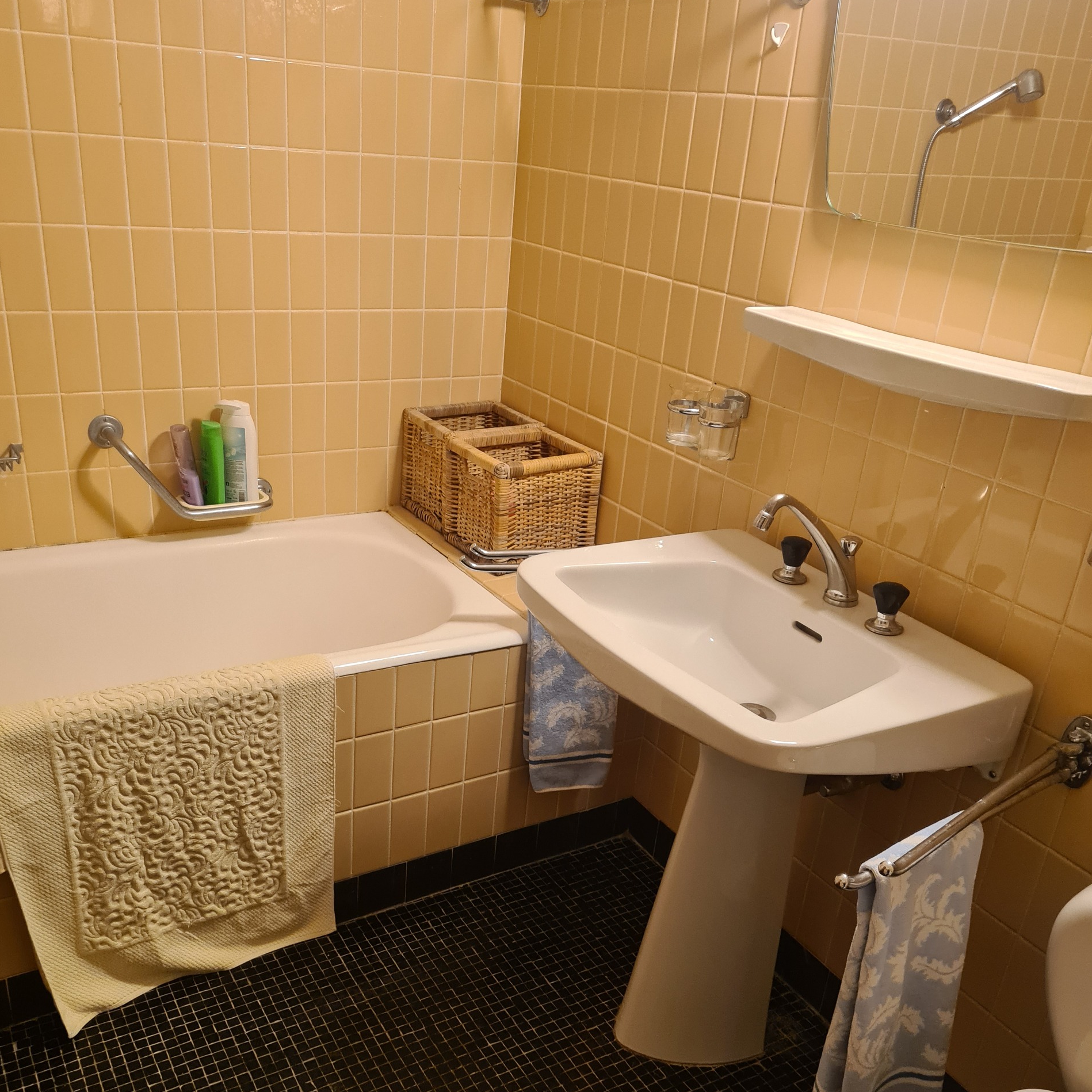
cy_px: 658
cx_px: 541
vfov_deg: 52.2
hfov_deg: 52.5
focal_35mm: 31
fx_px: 1106
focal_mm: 5.4
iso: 400
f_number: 1.8
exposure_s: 1/50
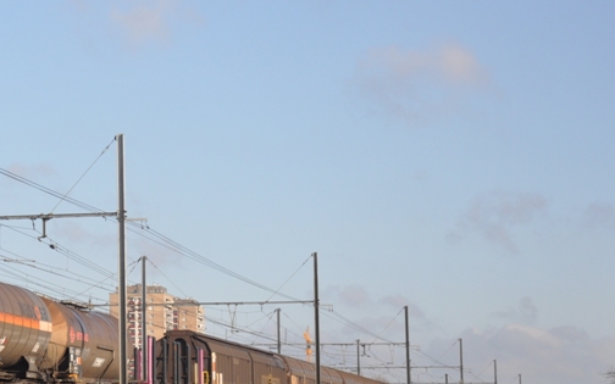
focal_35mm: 149
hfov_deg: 13.9
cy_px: 199
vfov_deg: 8.8
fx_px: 2497
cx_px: 87
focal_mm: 48
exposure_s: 1/1500
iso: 400
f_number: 5.6
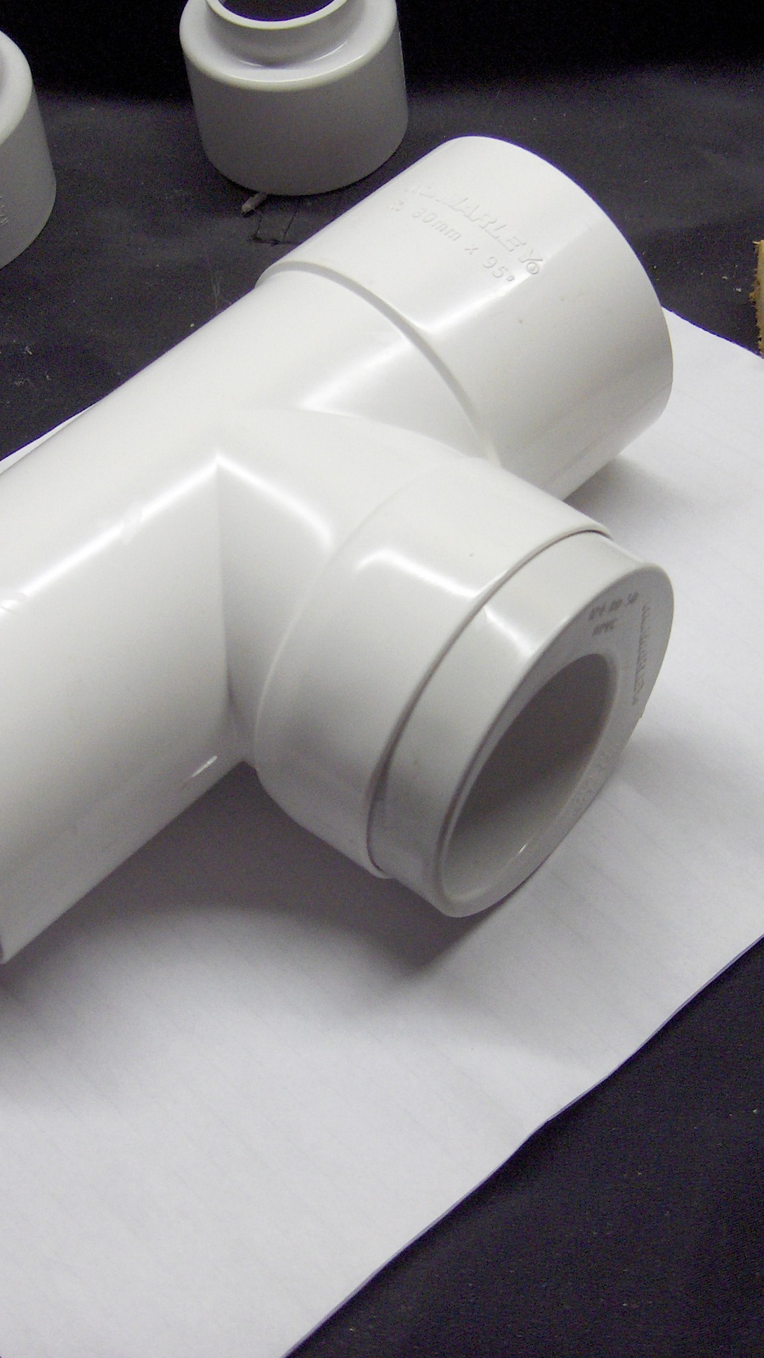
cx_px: 480
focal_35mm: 57
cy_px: 681
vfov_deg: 36.6
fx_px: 2053
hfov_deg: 21.0
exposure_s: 1/69.9
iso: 200
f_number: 2.8
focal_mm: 8
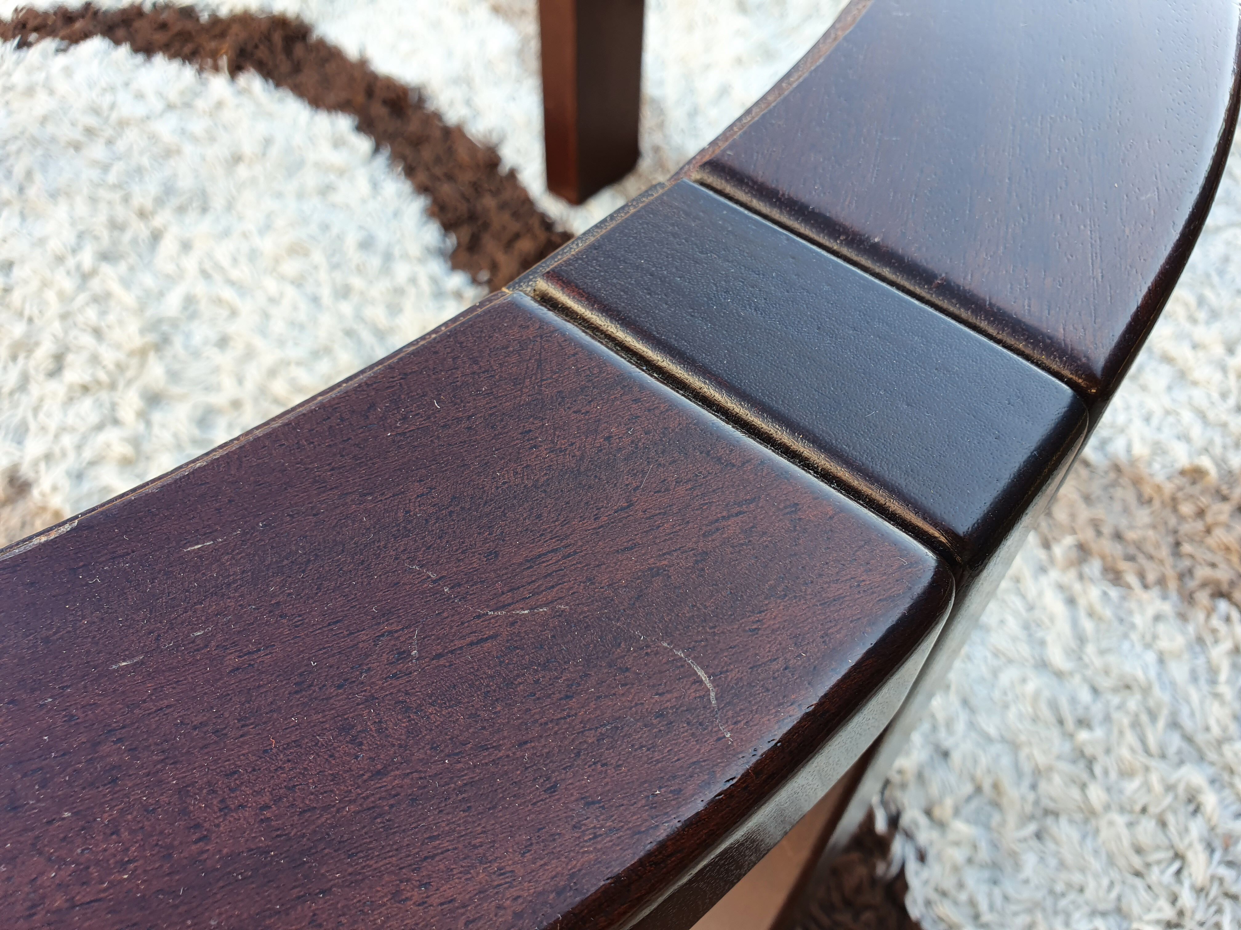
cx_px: 620
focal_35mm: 26
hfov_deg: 67.3
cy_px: 465
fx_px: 932
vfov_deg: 53.1
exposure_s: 1/132
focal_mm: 4.32
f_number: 2.4
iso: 50
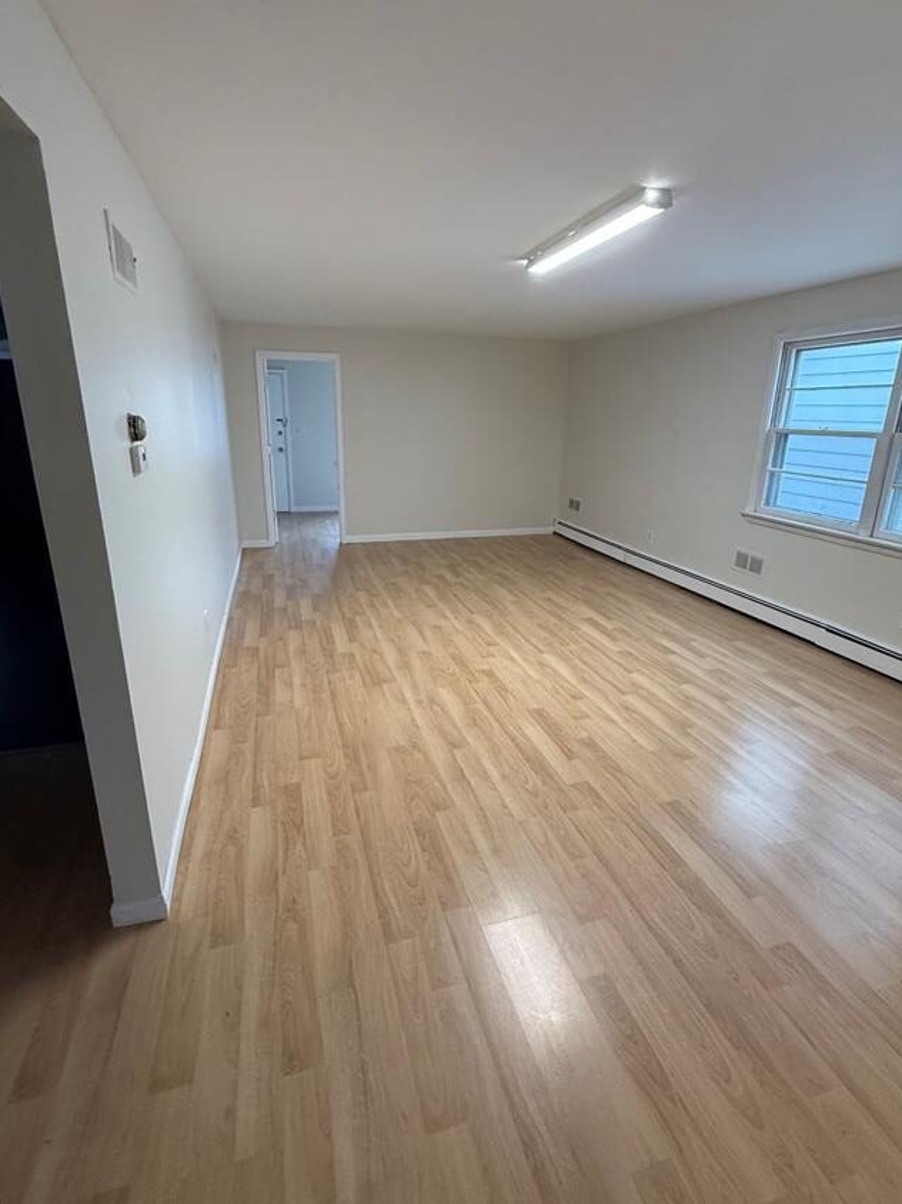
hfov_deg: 74.7
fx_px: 591
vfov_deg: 91.0
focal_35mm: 17
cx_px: 454
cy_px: 587
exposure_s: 1/120
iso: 400
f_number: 2.2
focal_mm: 2.22
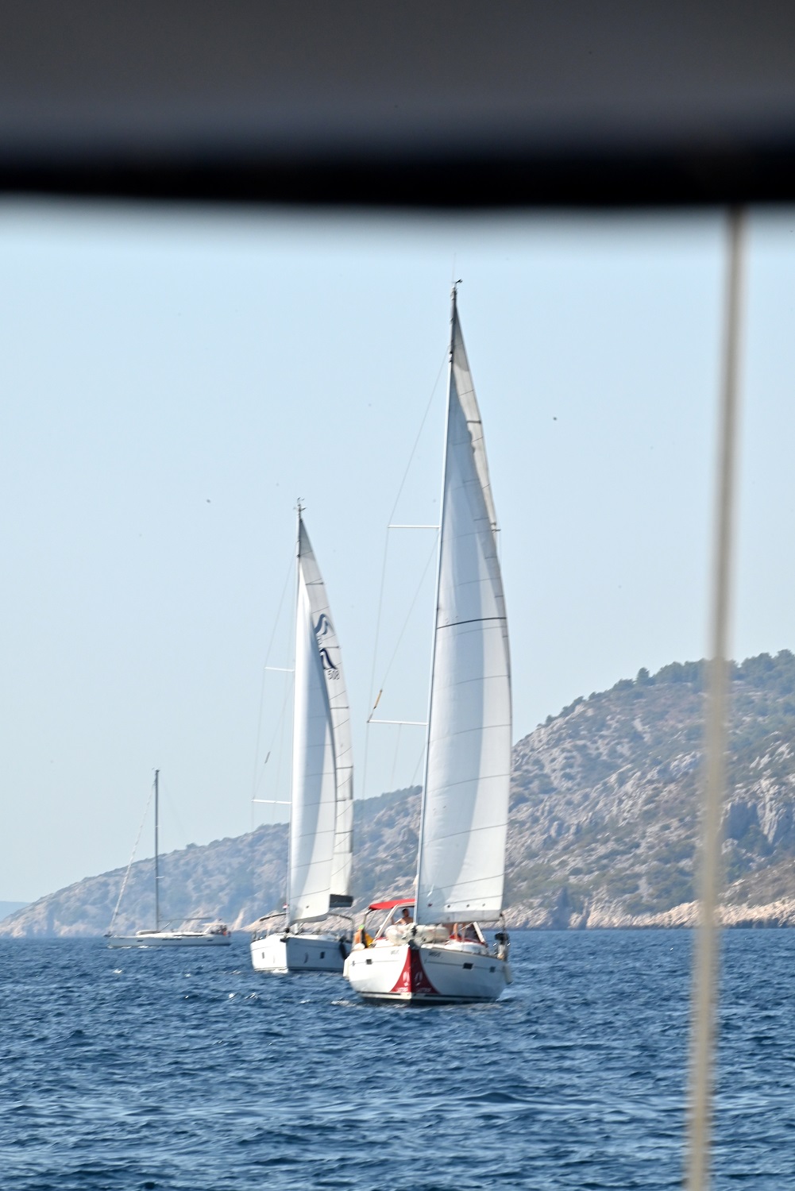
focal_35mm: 300
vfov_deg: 6.9
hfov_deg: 4.6
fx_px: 9930
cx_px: 398
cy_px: 596
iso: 800
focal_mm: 300
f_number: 29
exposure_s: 1/320
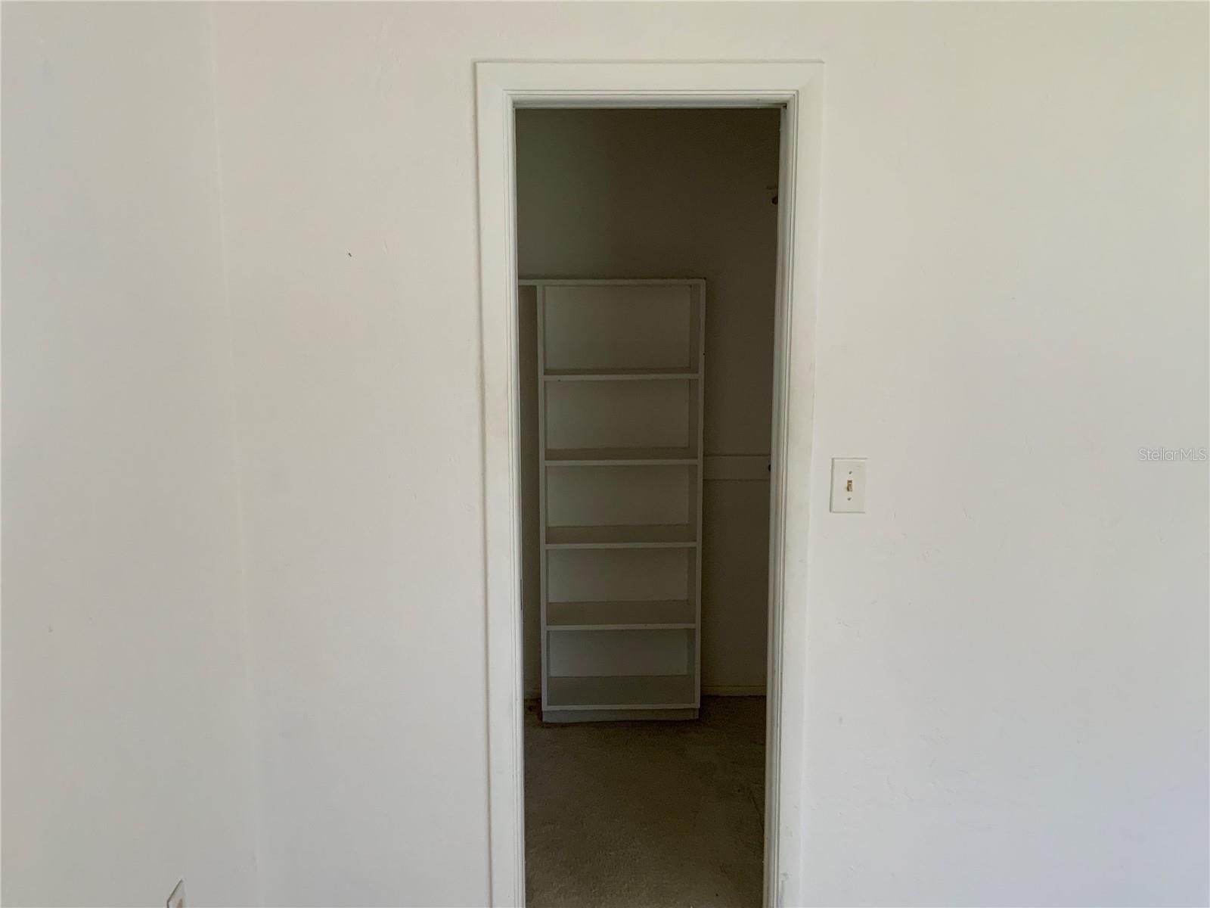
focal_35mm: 29
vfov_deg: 48.2
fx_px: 1014
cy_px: 454
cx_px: 605
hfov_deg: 61.7
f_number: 1.8
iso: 64
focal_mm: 3
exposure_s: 1/70
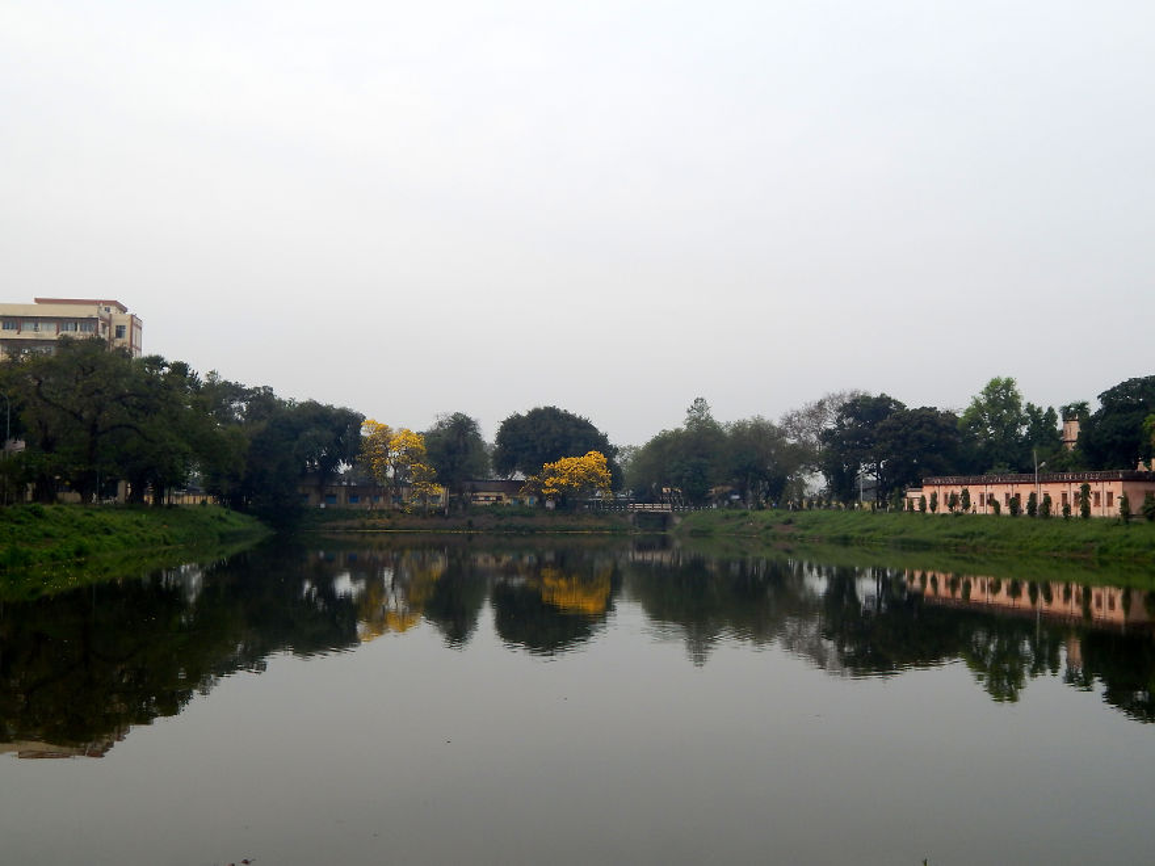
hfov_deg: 49.0
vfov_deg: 37.7
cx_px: 578
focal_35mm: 38
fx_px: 1268
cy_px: 433
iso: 125
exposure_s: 1/640
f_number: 3.4
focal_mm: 6.8
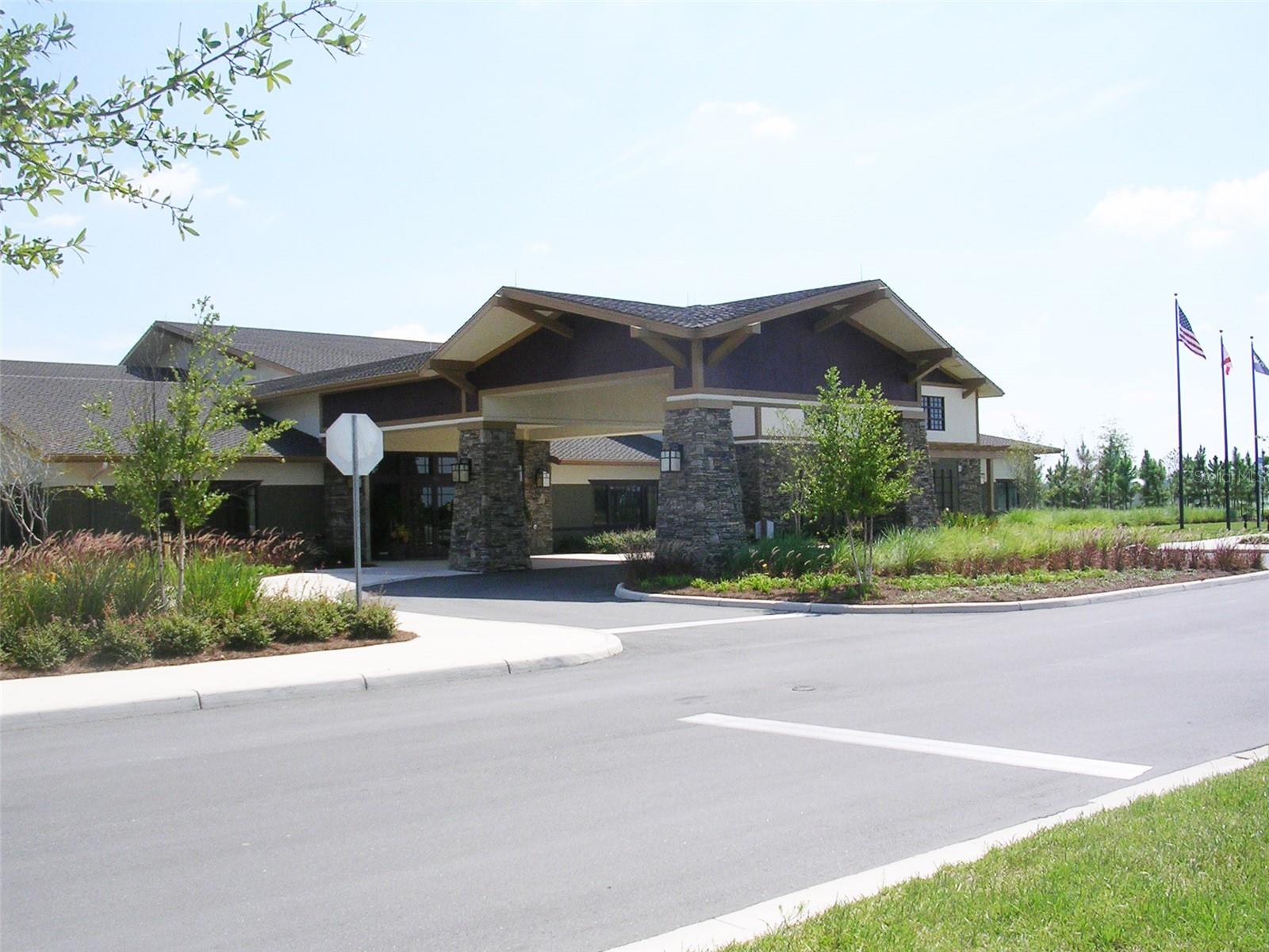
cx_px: 634
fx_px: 1393
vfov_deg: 37.7
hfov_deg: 49.0
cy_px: 476
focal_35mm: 38
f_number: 5.6
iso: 50
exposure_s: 1/445
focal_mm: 5.8
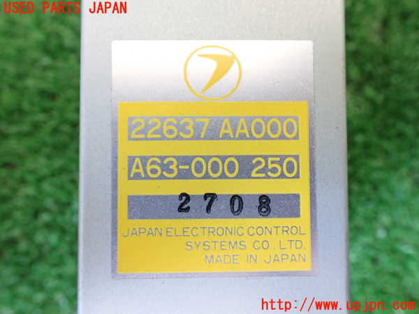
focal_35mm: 30
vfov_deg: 46.8
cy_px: 157
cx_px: 210
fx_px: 363
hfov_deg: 60.0
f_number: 2.3
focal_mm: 5.4
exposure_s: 1/80
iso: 800
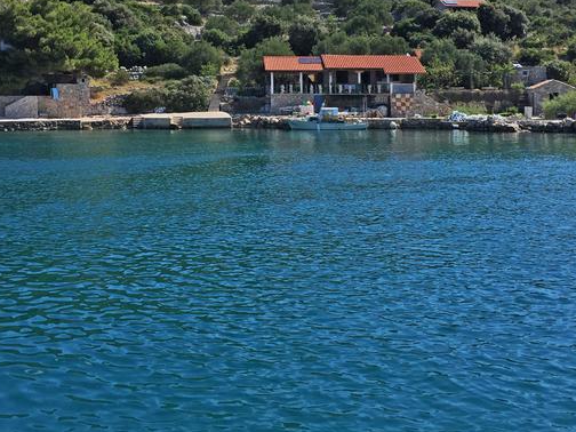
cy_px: 102
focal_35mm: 46
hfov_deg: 41.2
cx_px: 293
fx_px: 765
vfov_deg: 30.9
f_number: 2.2
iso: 32
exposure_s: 1/2326
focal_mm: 4.15
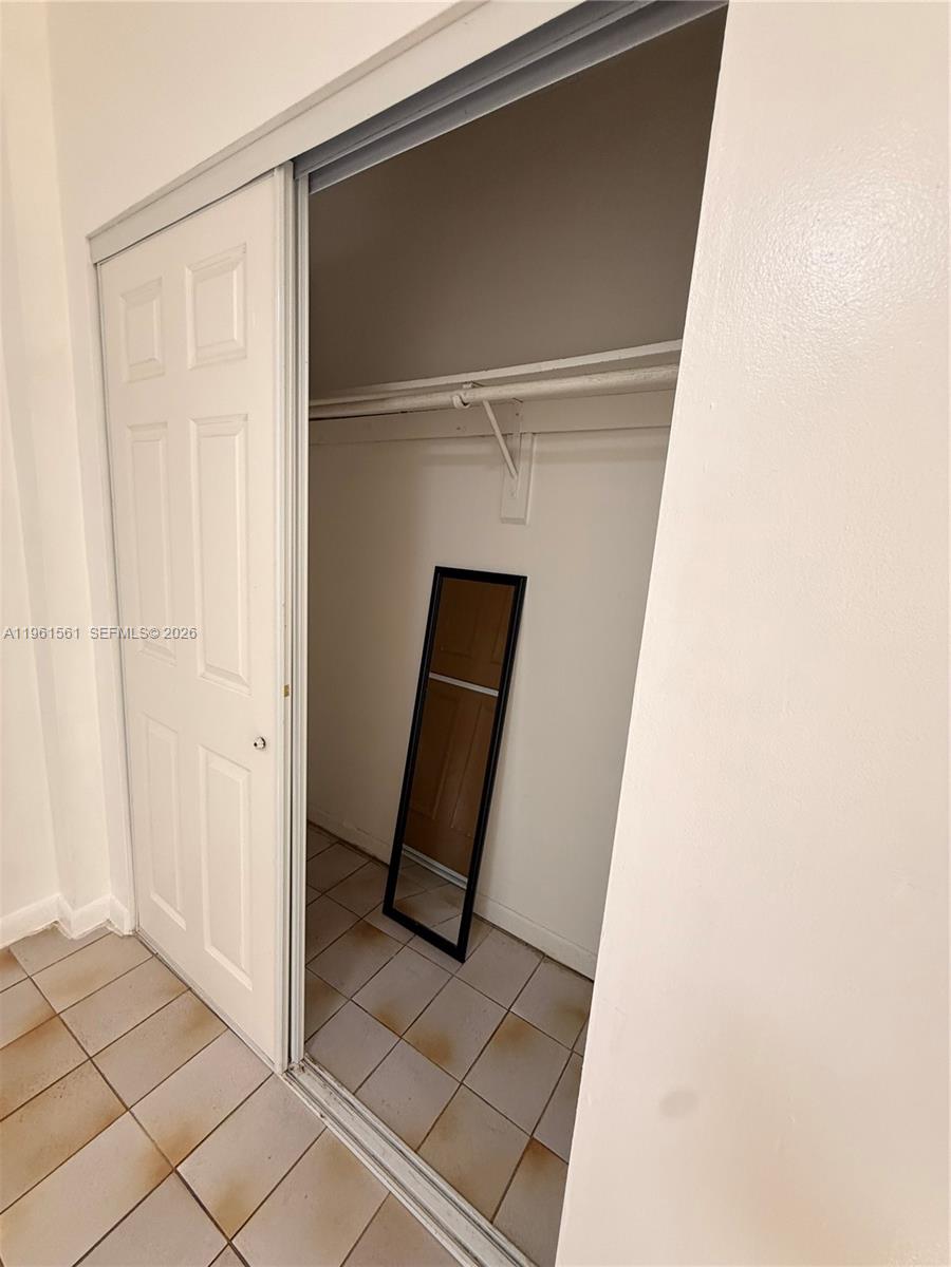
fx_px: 513
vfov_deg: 102.1
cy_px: 634
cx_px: 476
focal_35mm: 14
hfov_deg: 85.7
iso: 250
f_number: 2.2
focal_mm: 2.22
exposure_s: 1/120
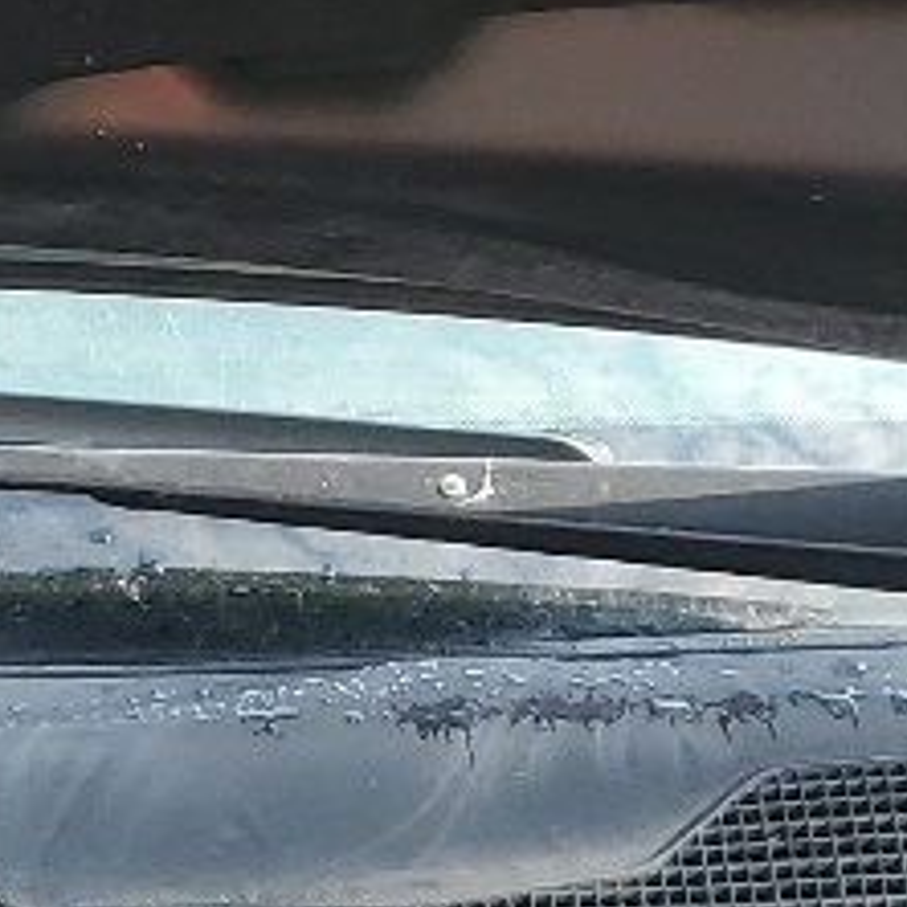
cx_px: -764
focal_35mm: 166
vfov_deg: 9.3
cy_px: 2231
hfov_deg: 9.9
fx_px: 4921
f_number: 1.5
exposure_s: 1/270
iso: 50
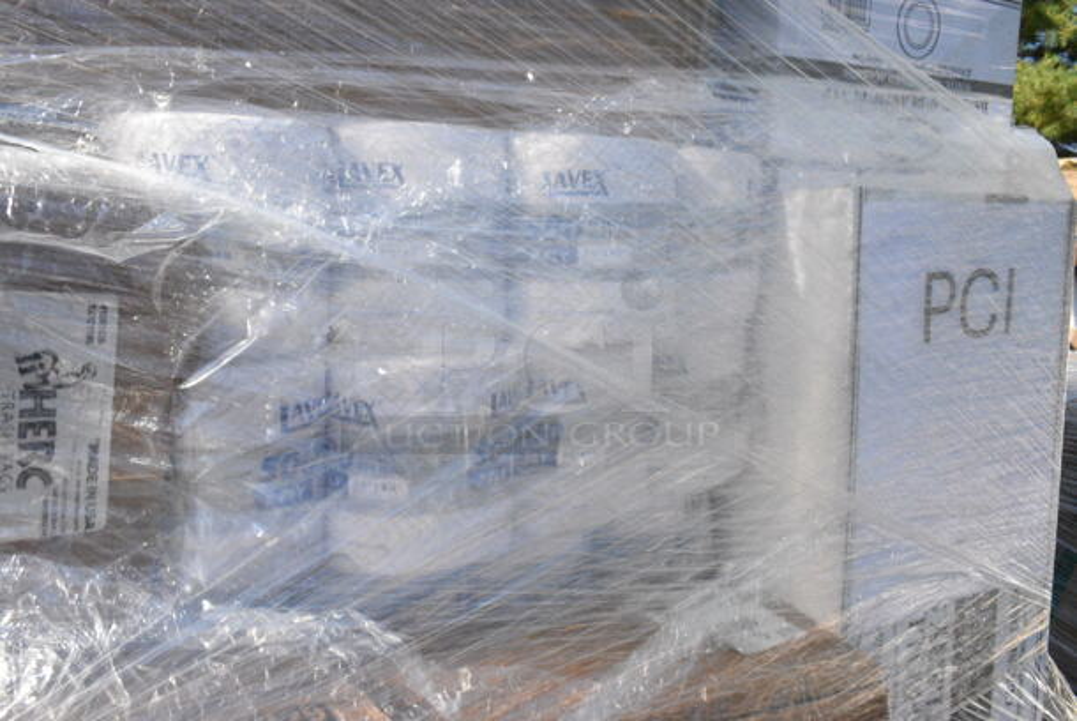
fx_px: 898
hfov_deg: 61.9
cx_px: 538
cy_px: 360
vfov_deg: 43.7
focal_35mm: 30
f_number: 20
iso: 6400
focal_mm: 20
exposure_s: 1/1600
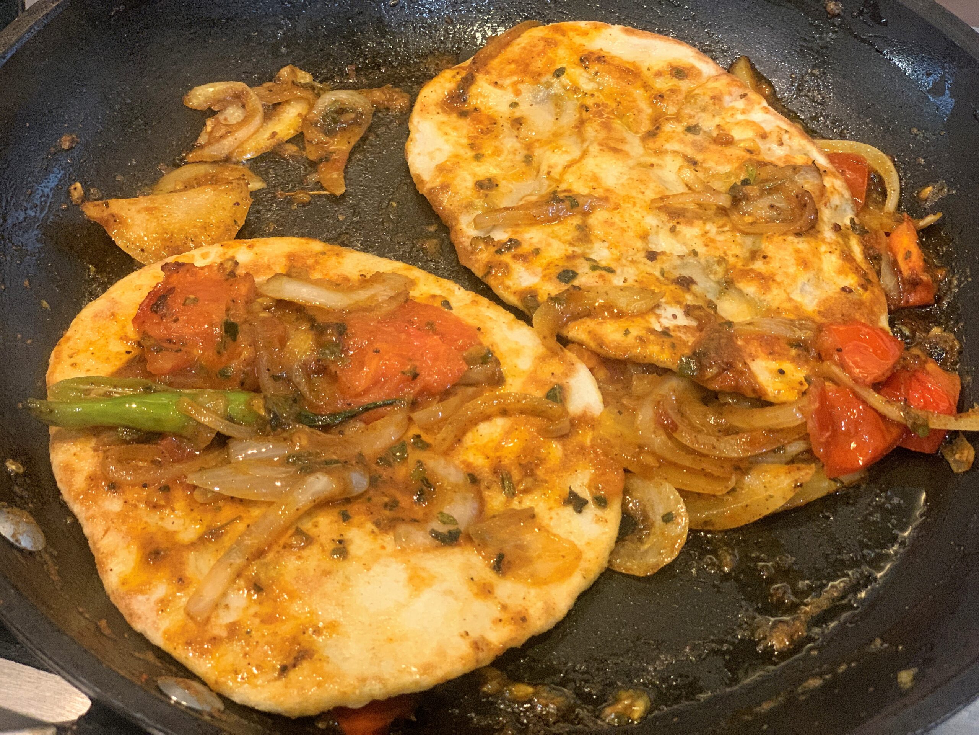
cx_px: 490
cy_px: 368
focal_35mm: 52
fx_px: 1471
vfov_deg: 28.0
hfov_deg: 36.8
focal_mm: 6
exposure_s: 1/50
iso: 400
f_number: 2.4
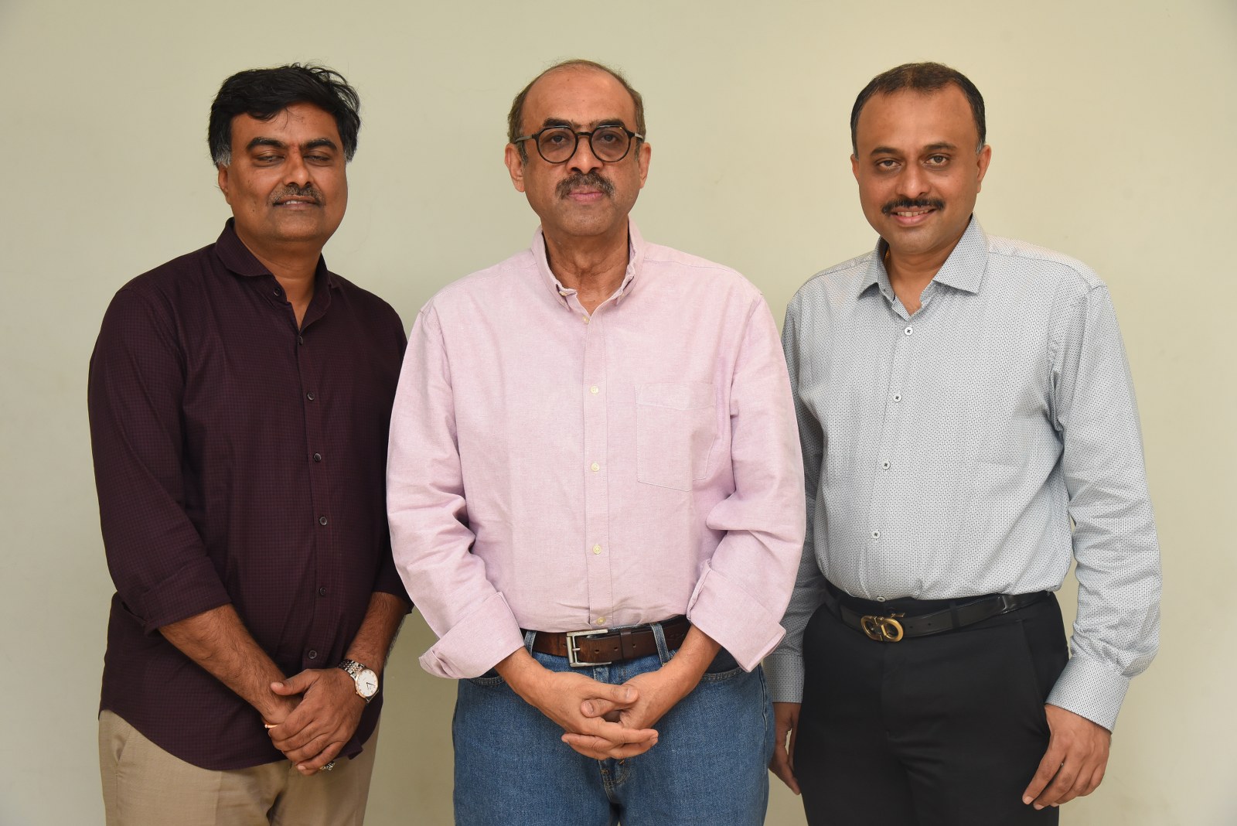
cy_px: 413
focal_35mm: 52
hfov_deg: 38.2
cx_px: 618
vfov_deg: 26.0
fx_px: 1787
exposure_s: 1/125
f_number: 7.1
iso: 1600
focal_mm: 52
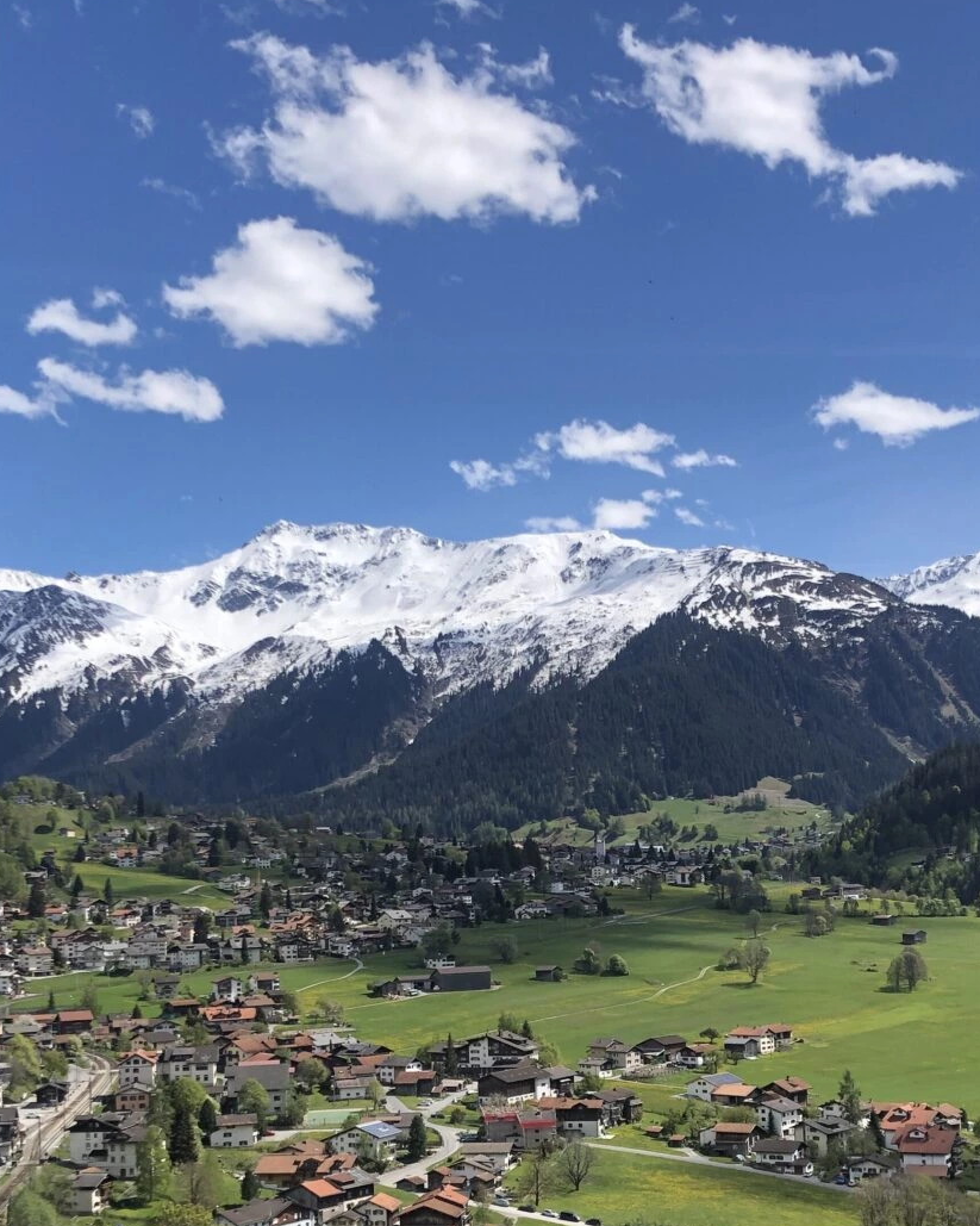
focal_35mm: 51
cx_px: 528
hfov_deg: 29.7
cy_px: 823
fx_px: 1849
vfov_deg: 36.3
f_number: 1.8
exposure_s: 1/2088
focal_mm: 3.99
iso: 20
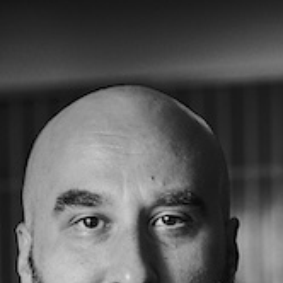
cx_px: 128
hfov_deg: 5.7
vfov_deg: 5.5
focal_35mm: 307
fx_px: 2840
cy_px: 638
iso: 1600
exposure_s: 1/160
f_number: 2.8
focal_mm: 62
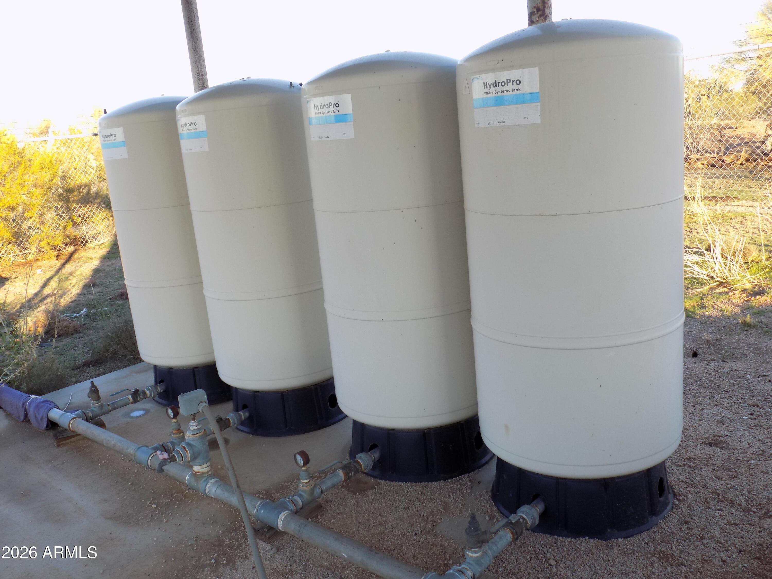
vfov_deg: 46.8
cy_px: 290
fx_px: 669
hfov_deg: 60.0
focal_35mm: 30
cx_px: 386
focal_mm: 5.3
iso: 80
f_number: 3.3
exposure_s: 1/125
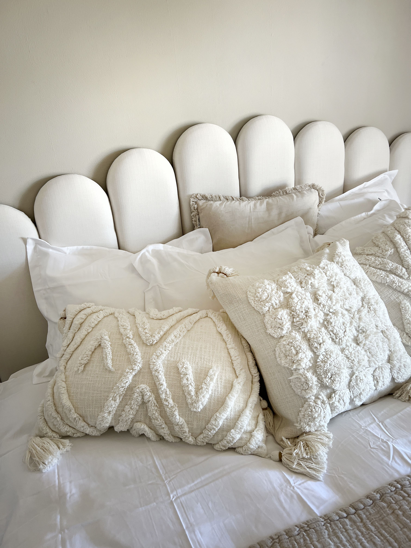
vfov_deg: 67.3
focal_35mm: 26
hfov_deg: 53.1
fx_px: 412
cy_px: 274
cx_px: 206
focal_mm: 5.7
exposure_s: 1/121
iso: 100
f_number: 1.5
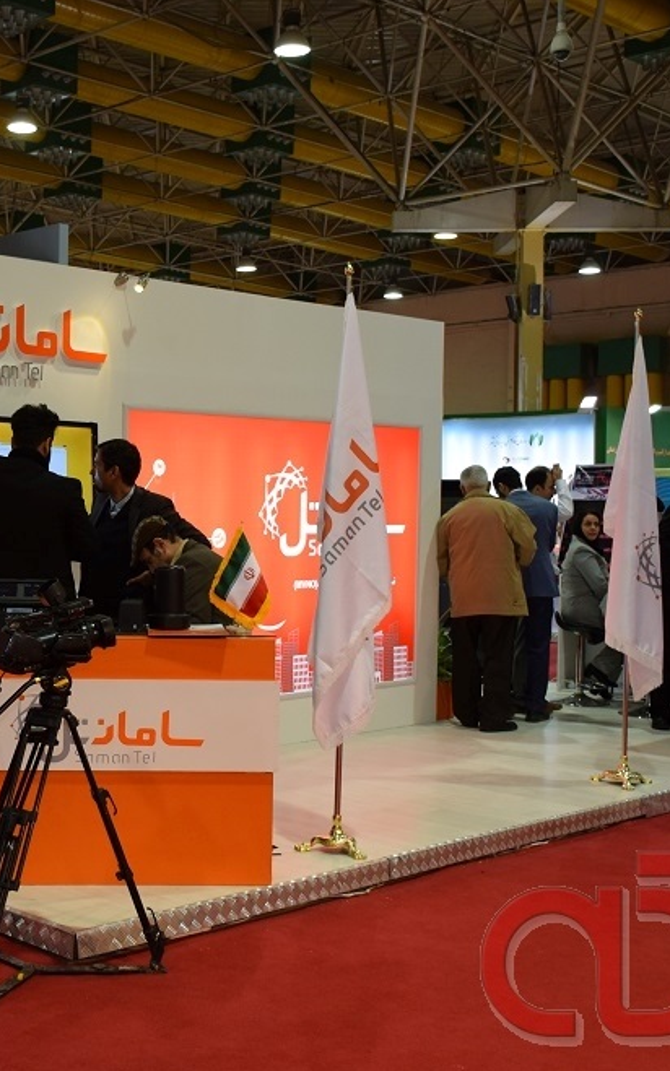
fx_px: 1490
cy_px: 540
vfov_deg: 39.6
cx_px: 72
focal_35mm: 51
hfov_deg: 24.6
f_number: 4
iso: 640
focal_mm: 22
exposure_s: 1/60
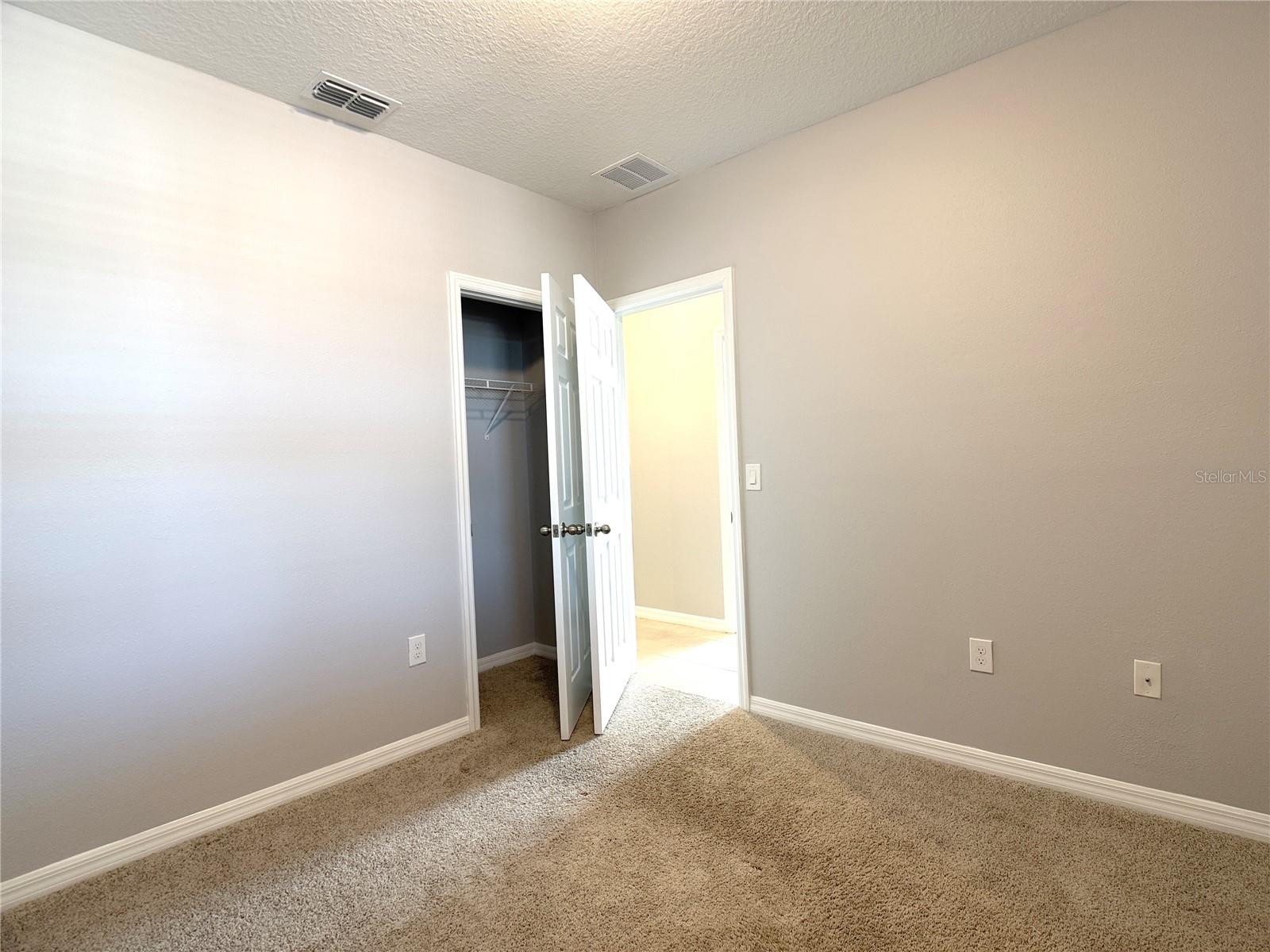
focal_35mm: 24
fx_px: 881
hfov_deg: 71.6
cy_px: 476
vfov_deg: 56.8
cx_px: 635
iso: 160
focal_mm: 6.76
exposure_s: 1/60
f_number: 1.78
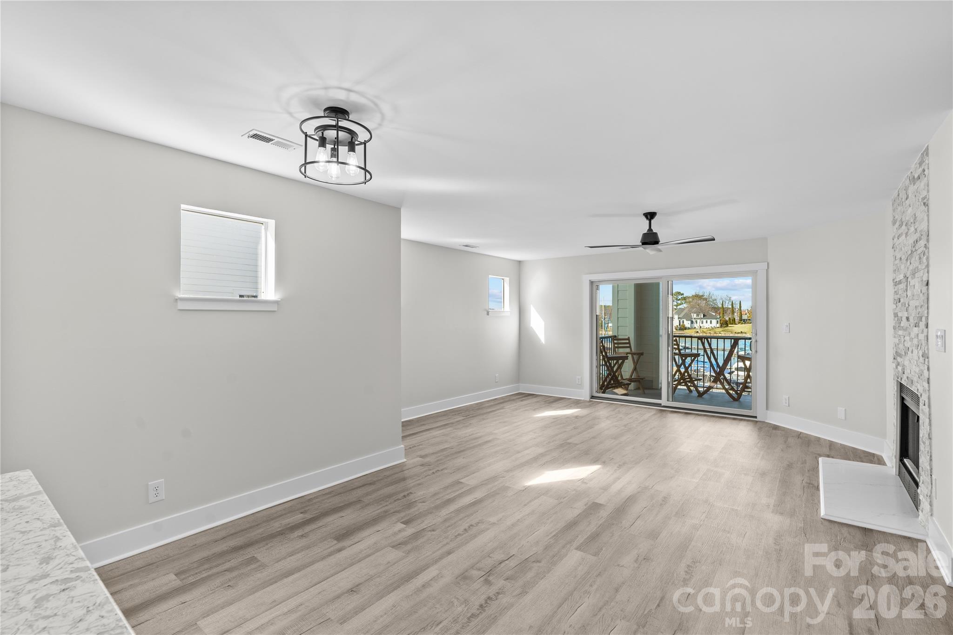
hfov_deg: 96.7
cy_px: 318
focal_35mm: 16
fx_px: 423
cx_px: 476
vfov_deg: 73.7
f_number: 8
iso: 100
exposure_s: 1/5
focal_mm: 16
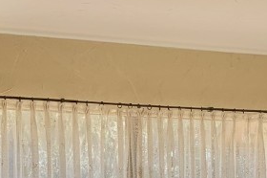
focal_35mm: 99
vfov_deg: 13.0
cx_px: 226
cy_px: 269
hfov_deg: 20.3
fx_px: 733
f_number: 1.8
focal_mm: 4.25
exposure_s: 1/555
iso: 25
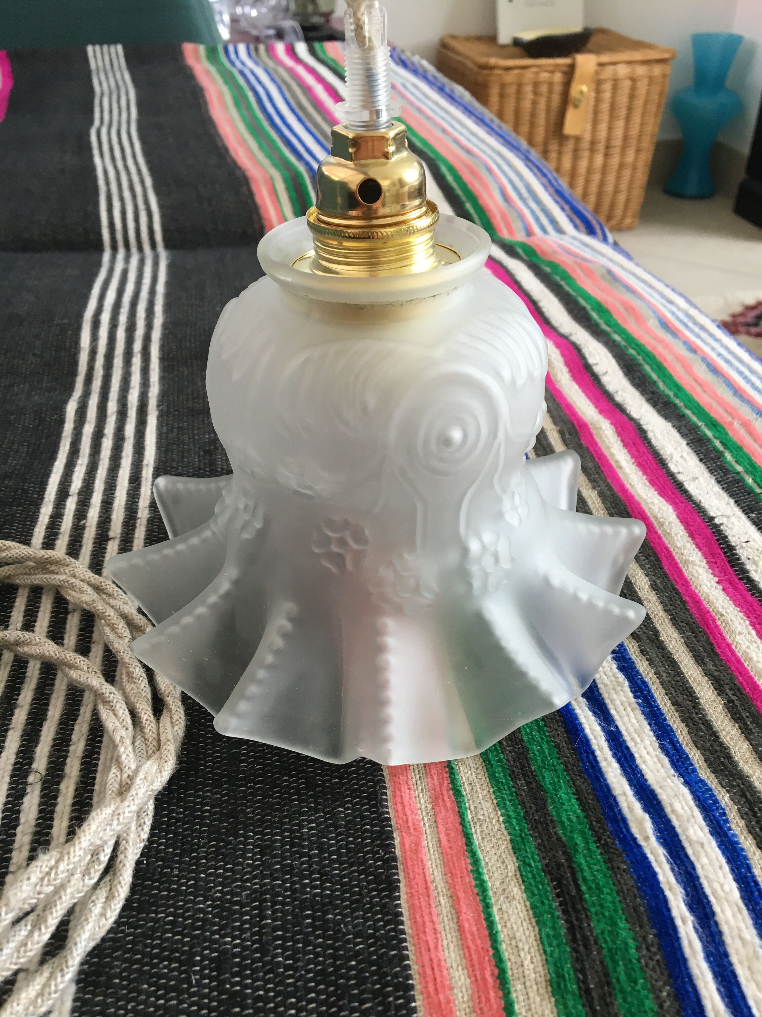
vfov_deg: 61.7
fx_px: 851
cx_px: 381
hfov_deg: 48.2
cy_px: 508
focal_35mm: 29
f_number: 2.2
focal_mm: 4.15
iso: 64
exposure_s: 1/33
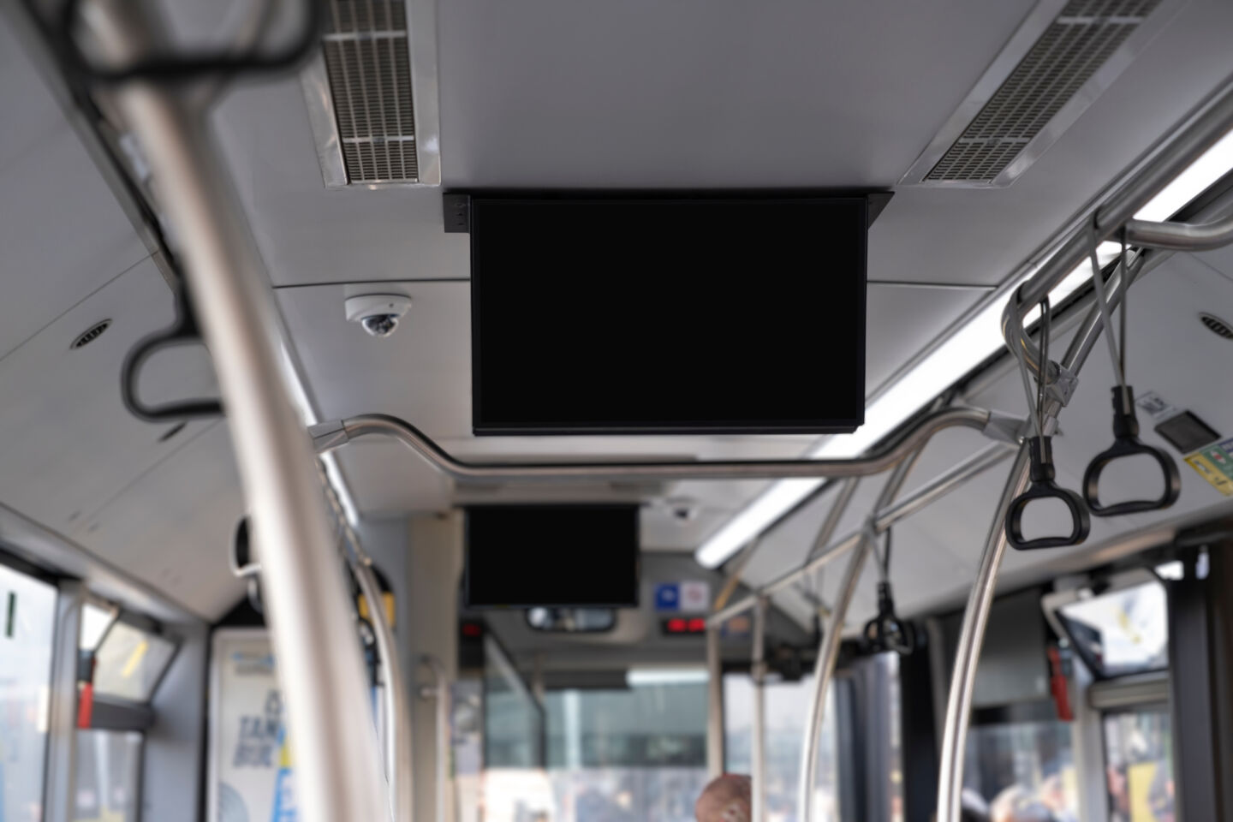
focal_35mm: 71
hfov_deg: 28.5
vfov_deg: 19.2
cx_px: 616
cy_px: 411
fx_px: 2432
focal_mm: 47
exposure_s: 1/320
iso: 1000
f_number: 2.8
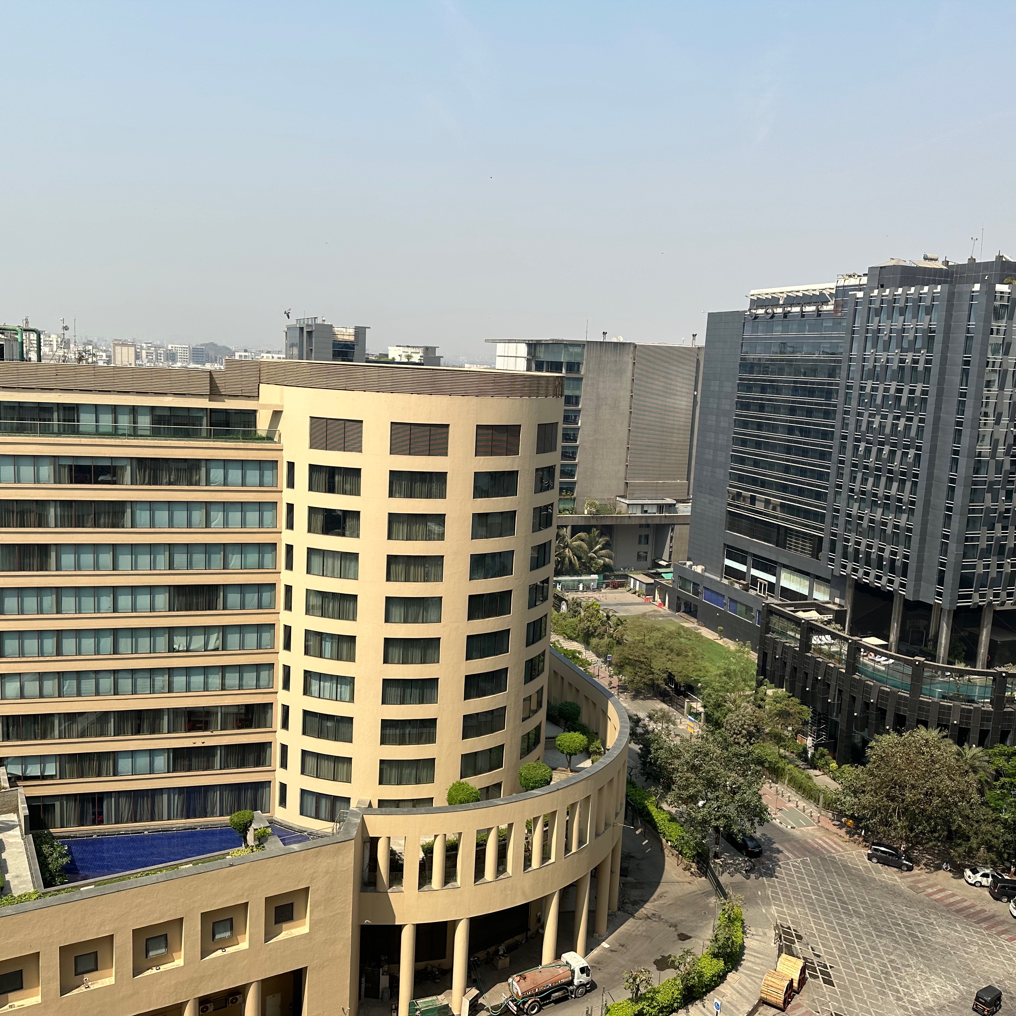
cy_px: 517
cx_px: 489
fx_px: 963
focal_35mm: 29
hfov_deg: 55.6
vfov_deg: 55.6
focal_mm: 6.86
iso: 80
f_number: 1.78
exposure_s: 1/4184
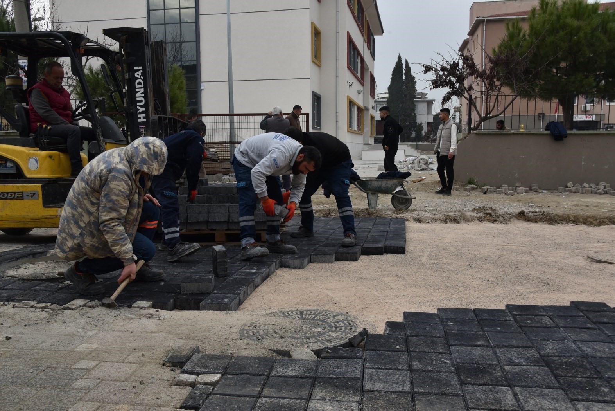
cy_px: 206
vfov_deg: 38.9
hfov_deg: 55.8
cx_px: 308
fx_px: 581
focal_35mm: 34
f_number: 11
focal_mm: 34
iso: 1000
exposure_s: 1/500
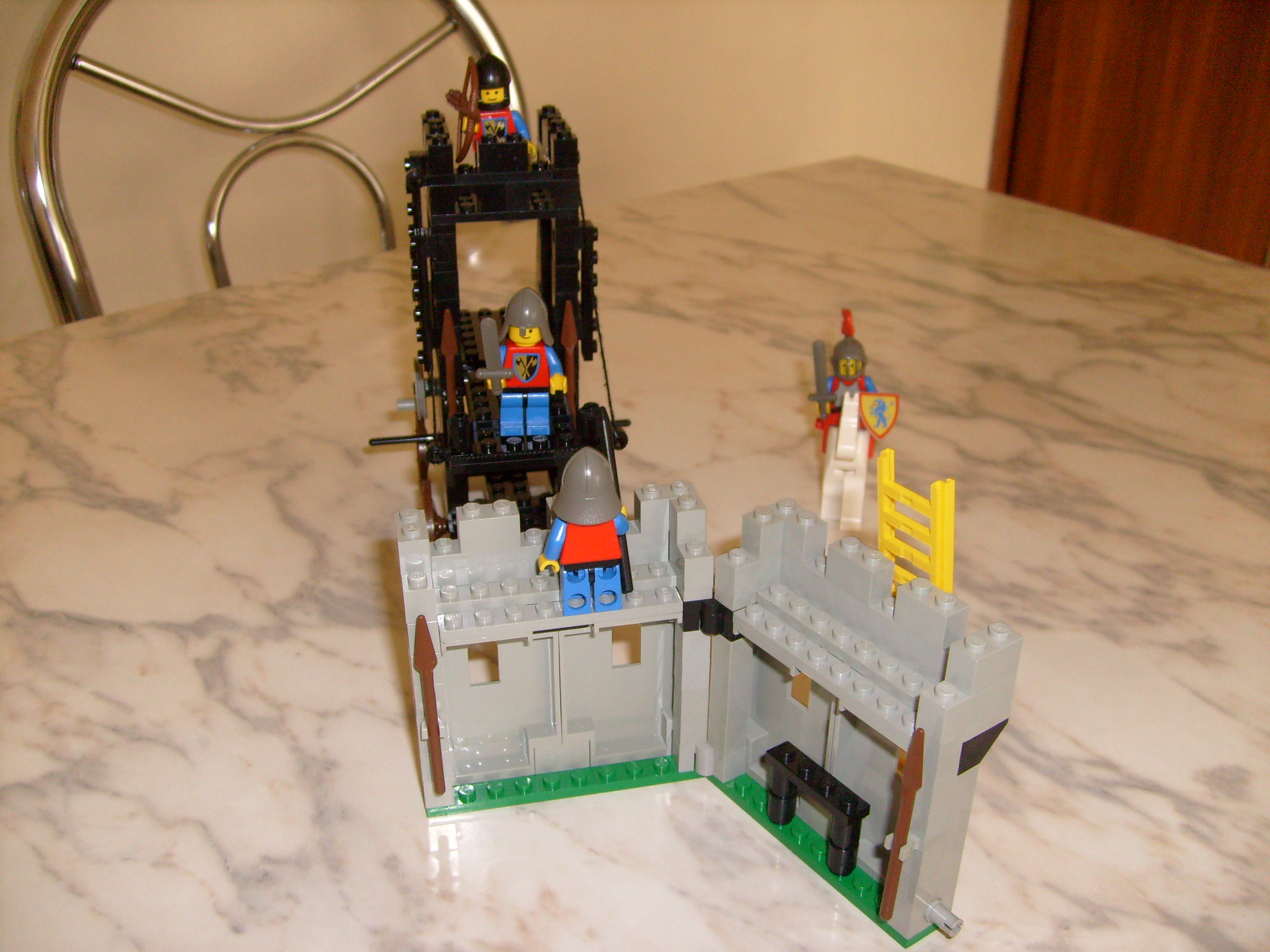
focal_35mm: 35
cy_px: 476
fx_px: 1284
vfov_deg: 40.7
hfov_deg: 52.6
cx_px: 635
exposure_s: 1/45
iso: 100
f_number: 2.8
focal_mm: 5.8
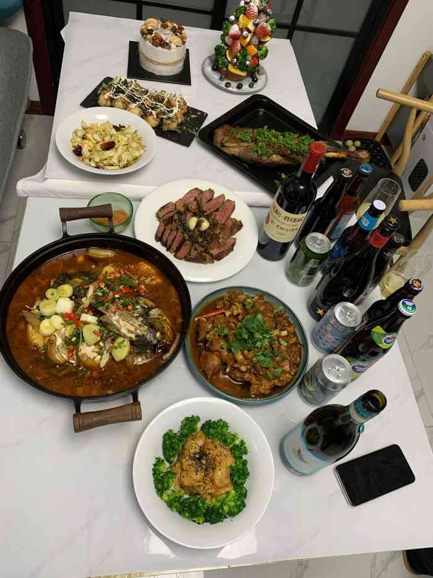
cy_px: 289
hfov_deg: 53.1
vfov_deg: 67.3
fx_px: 434
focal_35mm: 26
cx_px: 216
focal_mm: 4.25
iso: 125
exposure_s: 1/60
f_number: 1.8
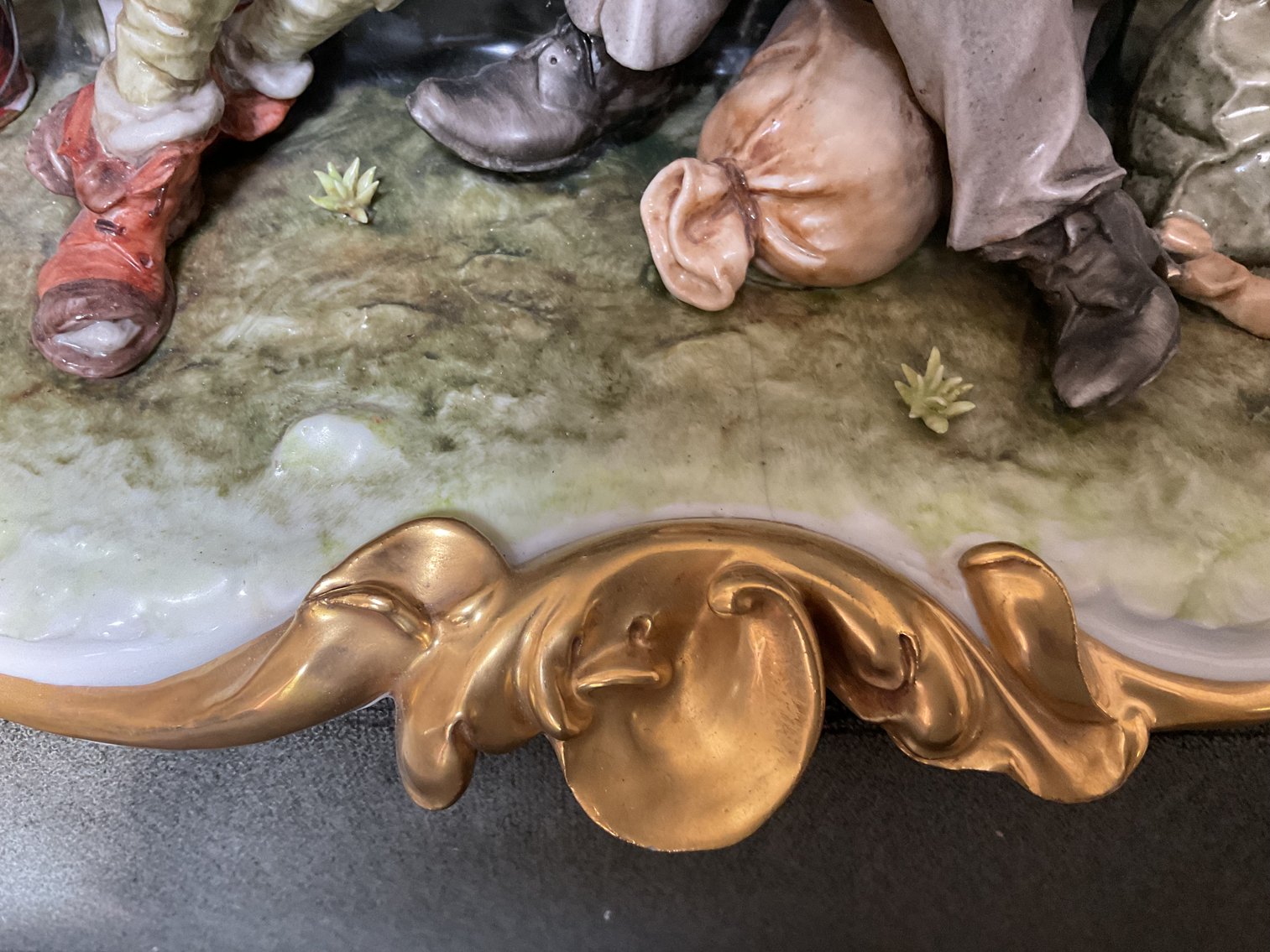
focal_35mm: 29
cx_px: 635
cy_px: 476
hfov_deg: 61.7
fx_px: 1064
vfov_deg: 48.2
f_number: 1.8
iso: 160
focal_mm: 3
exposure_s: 1/50
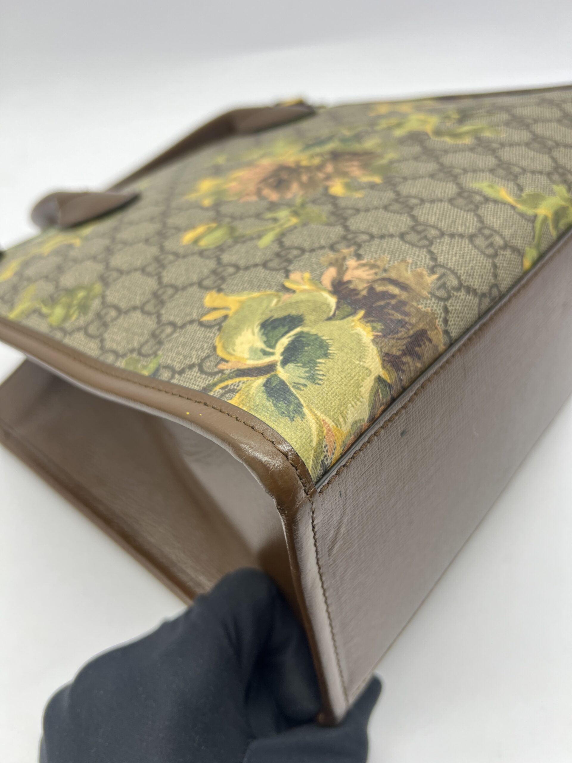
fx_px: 573
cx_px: 286
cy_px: 382
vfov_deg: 67.3
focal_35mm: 26
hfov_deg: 53.1
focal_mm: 5.7
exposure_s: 1/100
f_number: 1.5
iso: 64
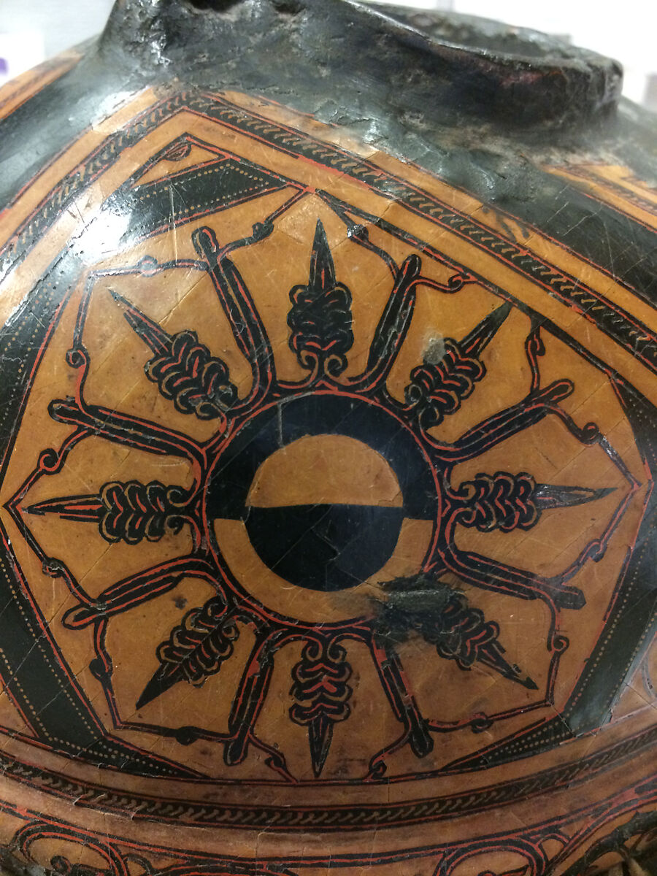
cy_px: 438
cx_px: 328
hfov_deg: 48.2
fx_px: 734
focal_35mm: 29
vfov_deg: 61.7
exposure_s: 1/15
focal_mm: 4.15
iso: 320
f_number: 2.2
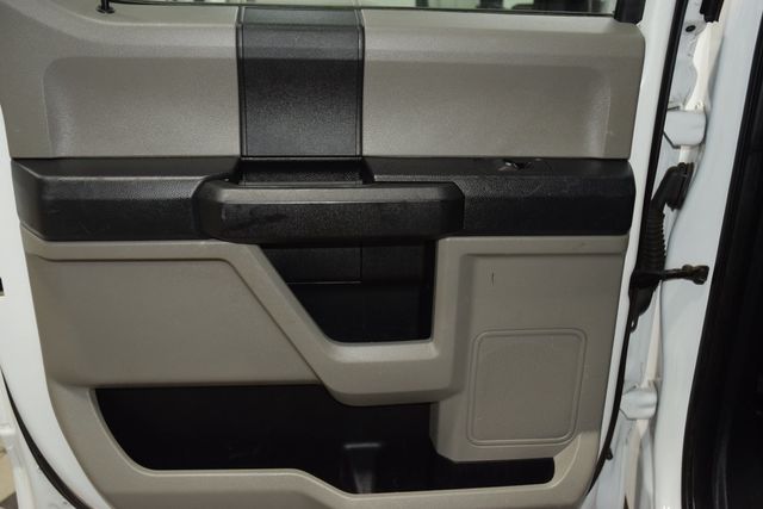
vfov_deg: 36.9
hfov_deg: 53.1
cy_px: 254
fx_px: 763
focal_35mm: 36
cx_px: 382
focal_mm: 24
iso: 800
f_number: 3.8
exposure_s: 1/60
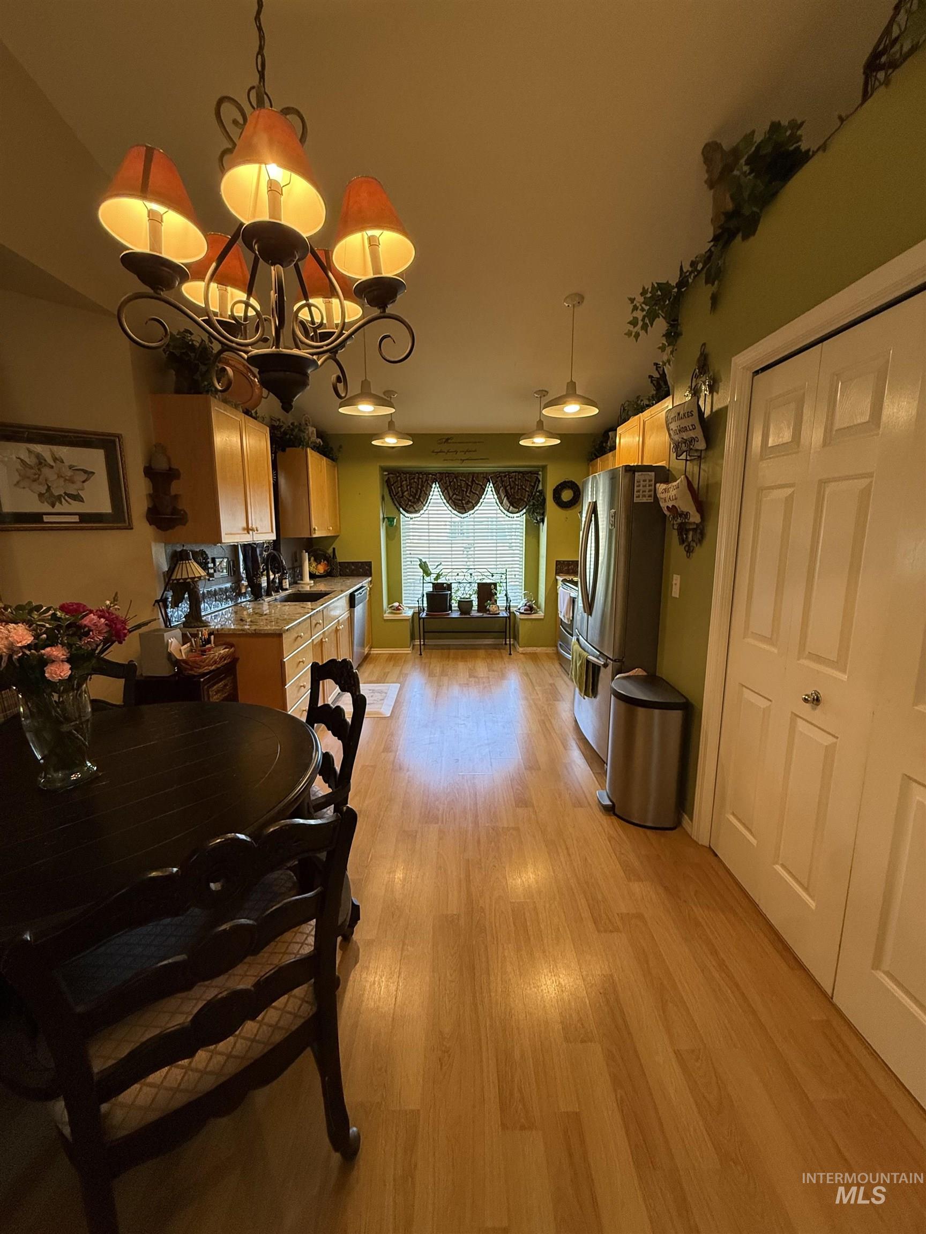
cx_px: 463
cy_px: 617
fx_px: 499
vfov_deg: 102.1
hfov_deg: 85.7
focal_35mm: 14
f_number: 2.2
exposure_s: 1/99
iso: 250
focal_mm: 2.22
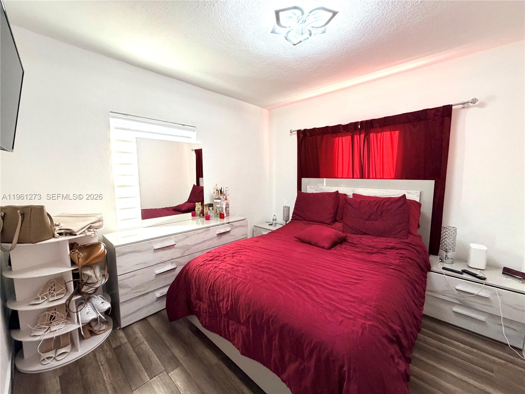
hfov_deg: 102.1
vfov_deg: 85.7
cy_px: 197
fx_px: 212
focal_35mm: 14
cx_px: 262
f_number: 2.2
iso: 320
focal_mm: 2.22
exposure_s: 1/87
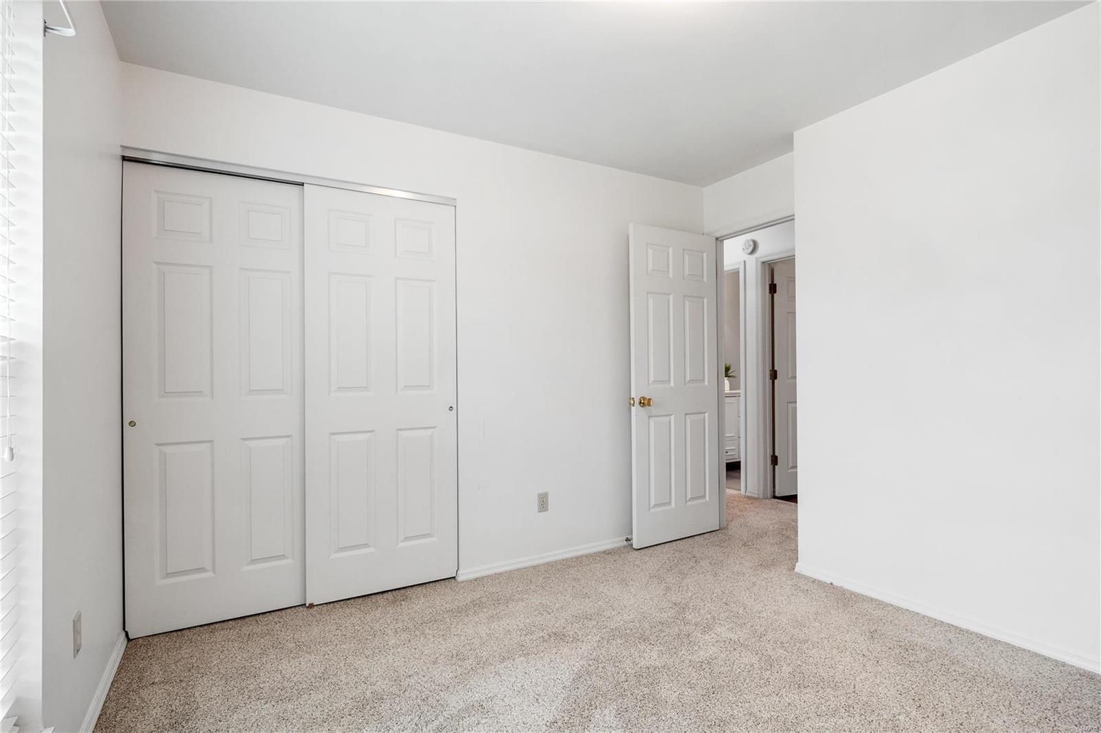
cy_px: 366
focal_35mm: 18
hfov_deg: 90.0
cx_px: 550
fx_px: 550
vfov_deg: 67.4
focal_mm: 9
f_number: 6.3
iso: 400
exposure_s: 1/20
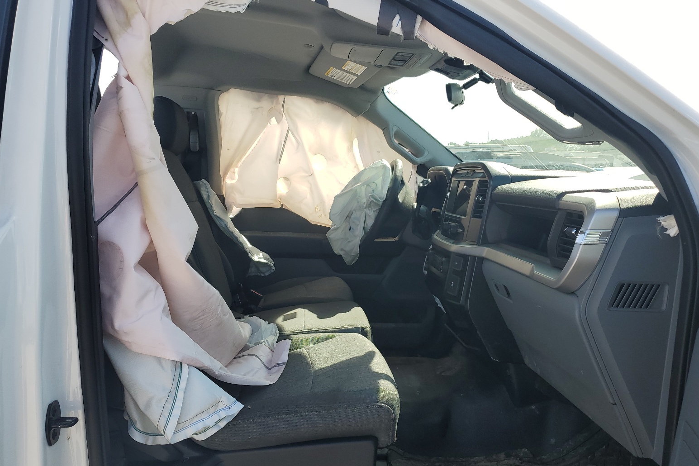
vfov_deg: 46.3
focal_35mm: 28
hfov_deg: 65.5
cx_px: 355
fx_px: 544
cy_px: 264
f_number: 1.5
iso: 50
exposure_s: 1/1250
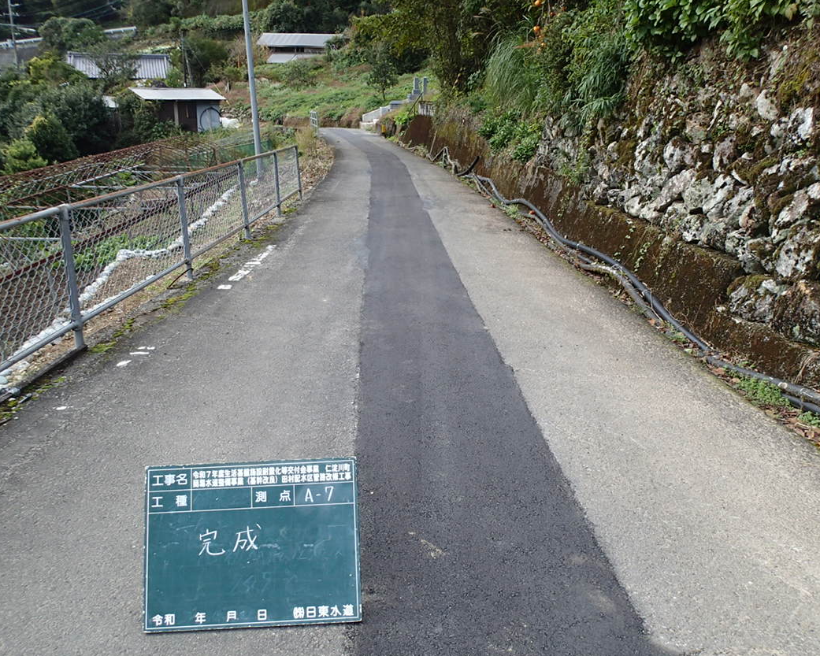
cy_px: 351
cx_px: 399
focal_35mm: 30
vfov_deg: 48.5
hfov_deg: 58.8
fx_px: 728
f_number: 2.8
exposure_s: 1/320
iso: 100
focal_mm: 4.5
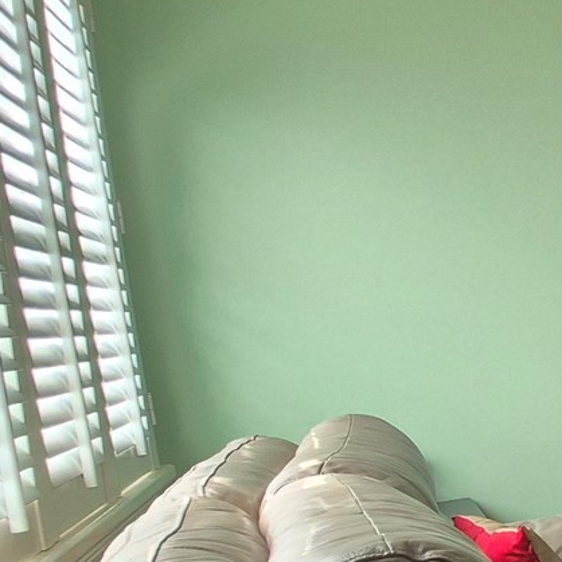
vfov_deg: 37.7
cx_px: 984
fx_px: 808
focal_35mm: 44
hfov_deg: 23.0
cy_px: 401
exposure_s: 1/60
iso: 125
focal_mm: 1.74
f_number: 2.2
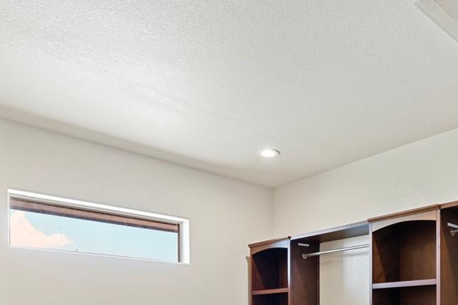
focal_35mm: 36
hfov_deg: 52.5
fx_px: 458
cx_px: 292
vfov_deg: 32.9
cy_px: 324
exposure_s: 1.3
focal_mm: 16
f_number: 9
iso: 200
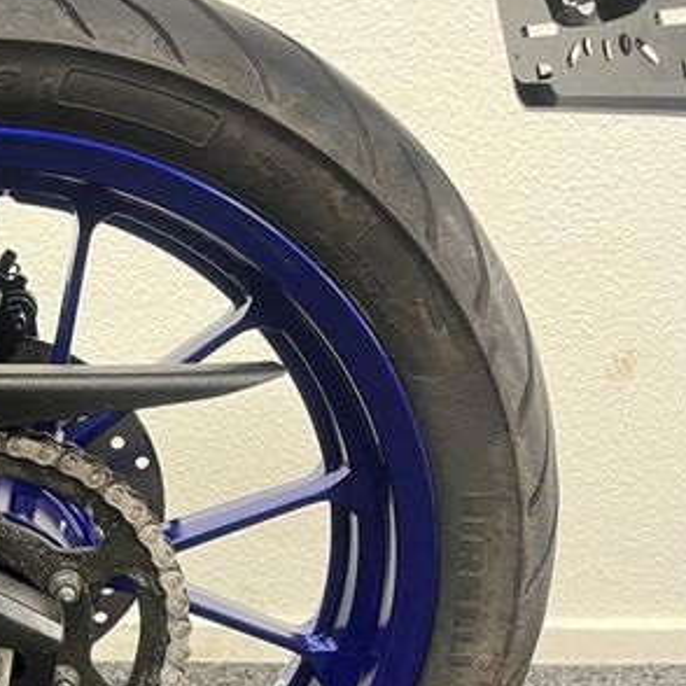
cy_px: 485
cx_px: -35
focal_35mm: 50
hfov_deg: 31.0
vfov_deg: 33.6
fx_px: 1121
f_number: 1.6
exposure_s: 1/33
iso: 400
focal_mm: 5.1
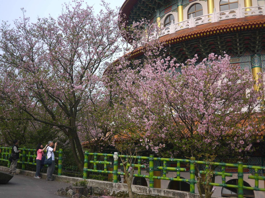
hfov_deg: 46.8
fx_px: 306
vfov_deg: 36.0
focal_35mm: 40
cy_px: 99
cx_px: 132
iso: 160
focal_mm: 20
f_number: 1.7
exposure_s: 1/2500
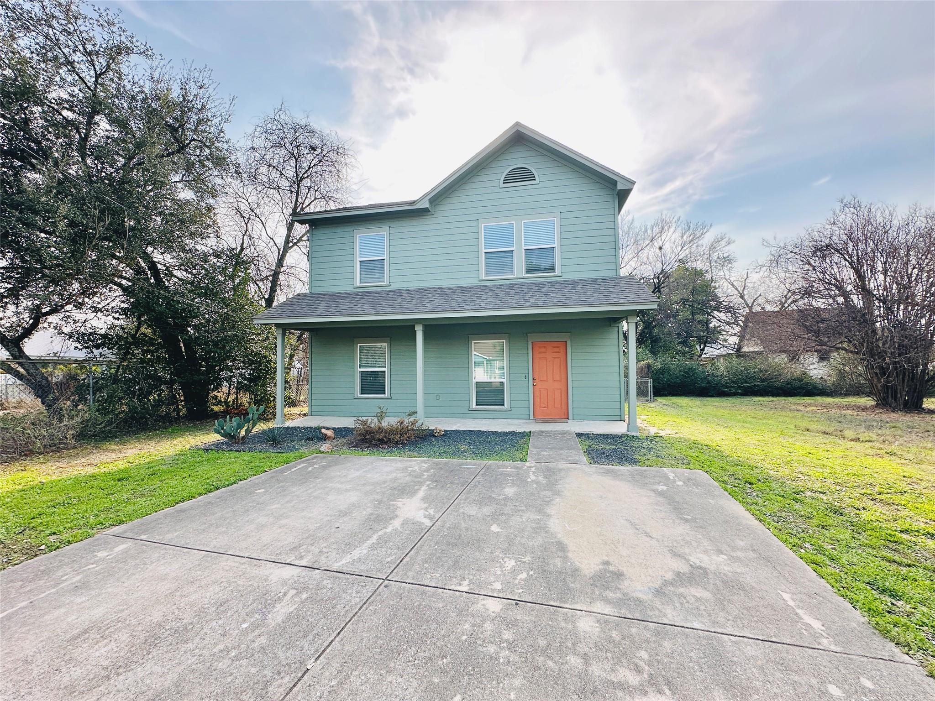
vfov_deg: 85.7
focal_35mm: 14
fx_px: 378
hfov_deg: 102.1
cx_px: 468
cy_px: 350
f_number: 2.2
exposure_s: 1/640
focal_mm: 2.22
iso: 40
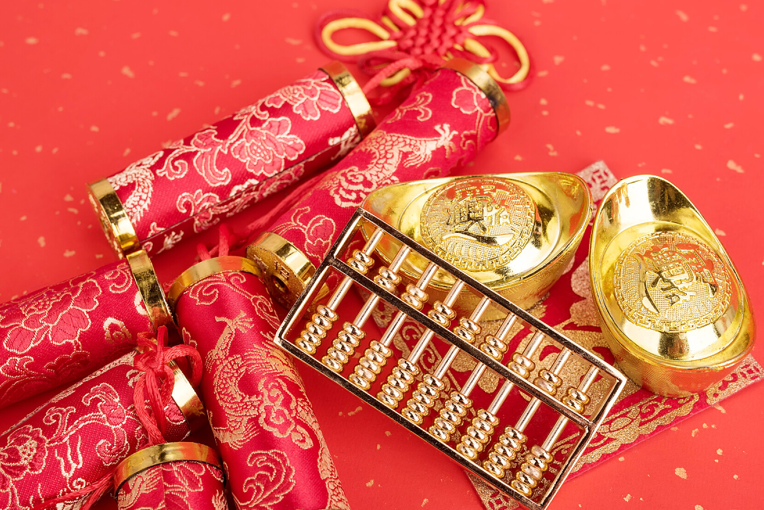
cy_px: 279
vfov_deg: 23.4
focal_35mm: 58
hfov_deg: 34.5
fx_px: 1231
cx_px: 420
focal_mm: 50
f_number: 9
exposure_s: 1/160
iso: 100
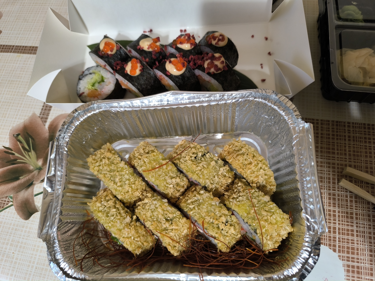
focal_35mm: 23
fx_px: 249
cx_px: 188
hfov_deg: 73.9
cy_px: 140
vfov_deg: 58.9
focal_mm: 6.14
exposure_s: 1/33.3
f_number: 1.65
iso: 1000
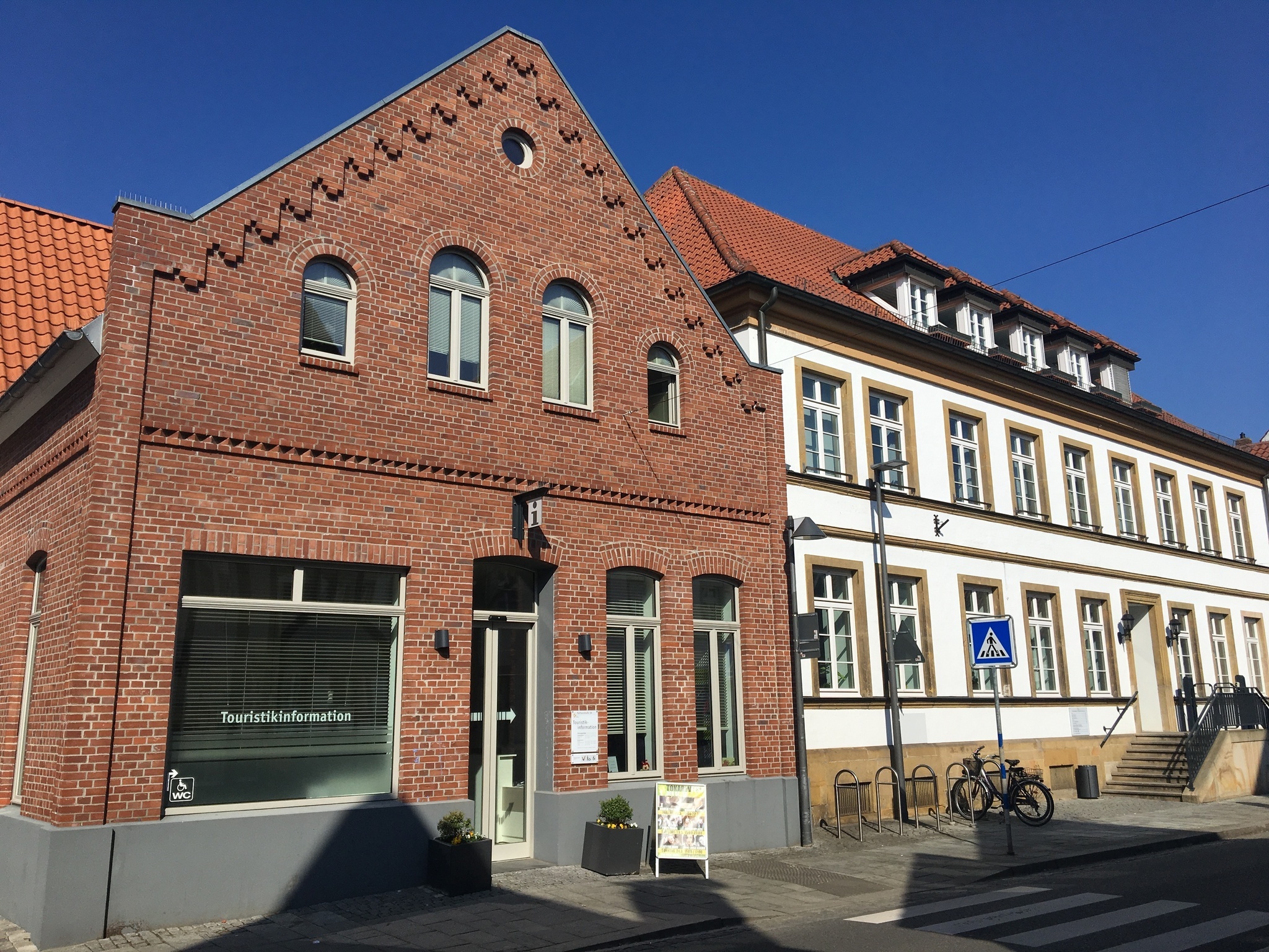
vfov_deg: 48.2
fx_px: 1063
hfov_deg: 61.7
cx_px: 634
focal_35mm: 29
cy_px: 476
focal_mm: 4.15
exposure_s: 1/3663
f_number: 2.2
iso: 25
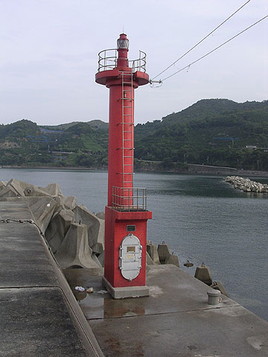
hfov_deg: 37.7
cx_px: 134
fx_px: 392
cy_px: 178
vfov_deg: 49.0
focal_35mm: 38
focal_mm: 5.8
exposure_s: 1/193
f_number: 5.6
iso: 100
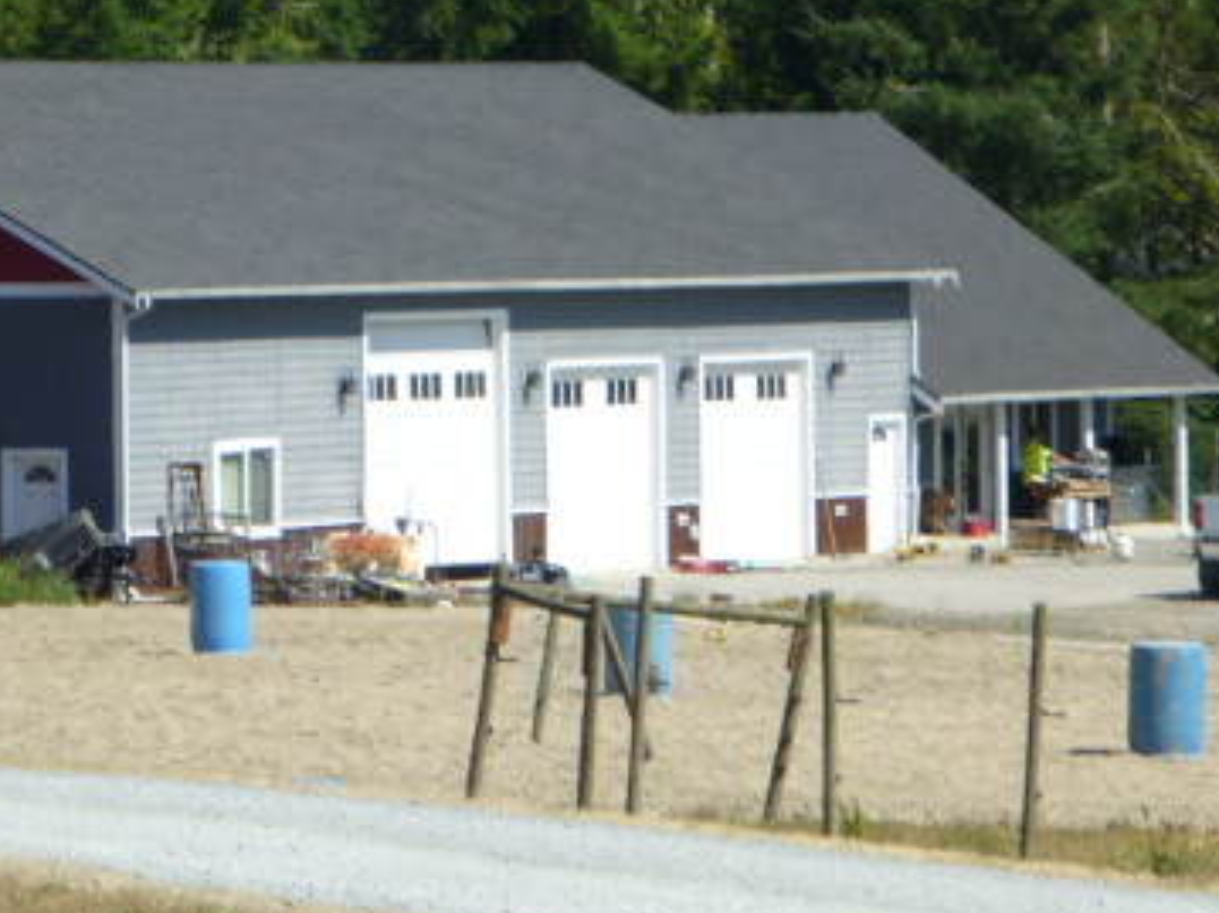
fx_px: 11054
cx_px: 292
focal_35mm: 314
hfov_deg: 6.3
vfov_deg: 4.7
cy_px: 173
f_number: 5.4
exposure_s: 1/400
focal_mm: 31.3
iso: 100
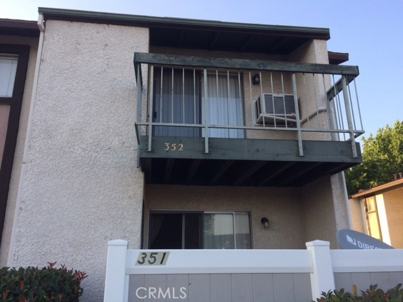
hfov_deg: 61.7
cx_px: 202
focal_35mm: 29
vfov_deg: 48.2
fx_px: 338
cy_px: 151
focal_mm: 4.15
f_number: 2.2
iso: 32
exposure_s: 1/391
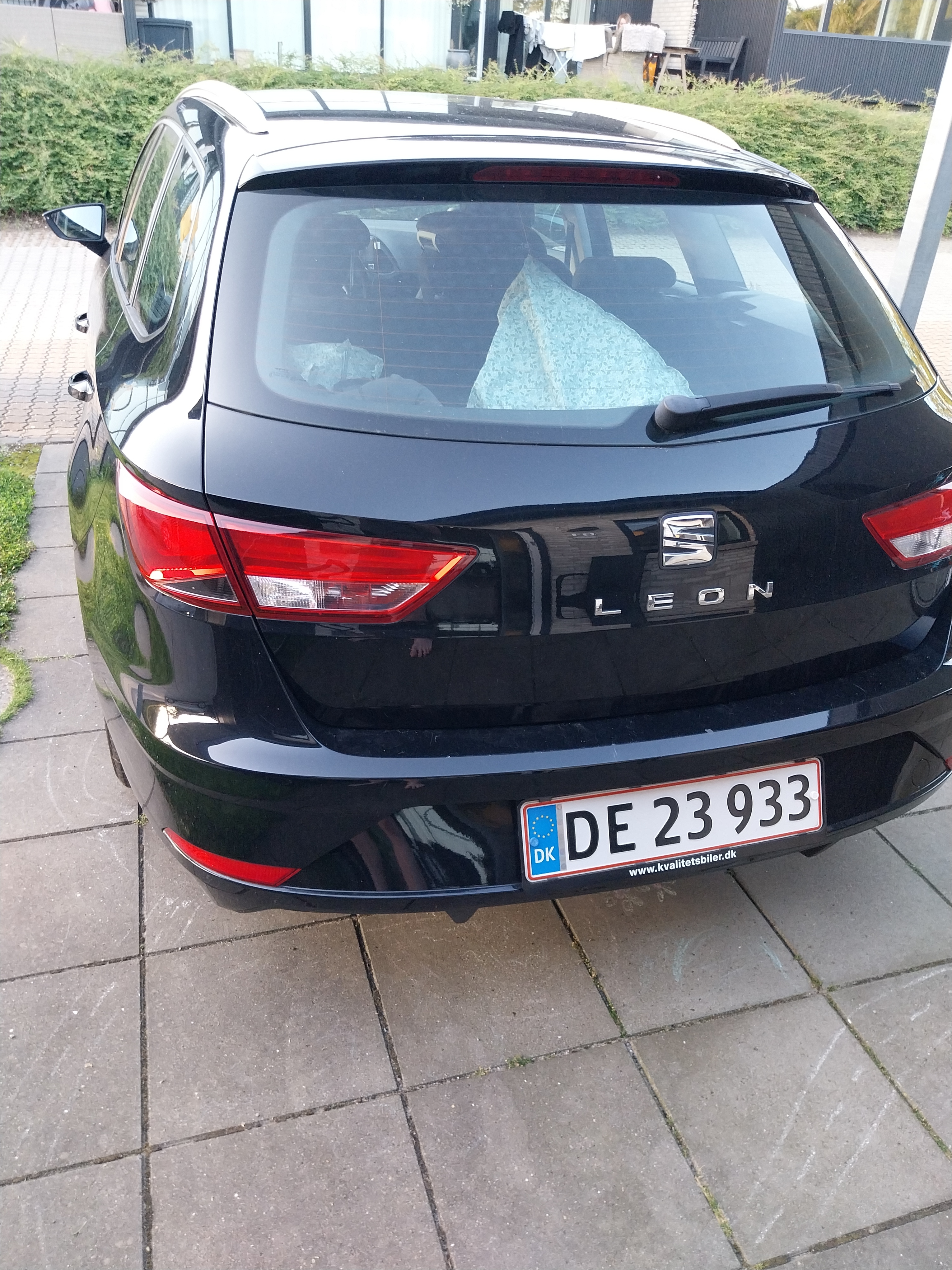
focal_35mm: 26
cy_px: 635
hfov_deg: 53.1
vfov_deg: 67.3
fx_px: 953
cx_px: 476
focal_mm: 4
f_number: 1.8
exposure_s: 1/50
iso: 100
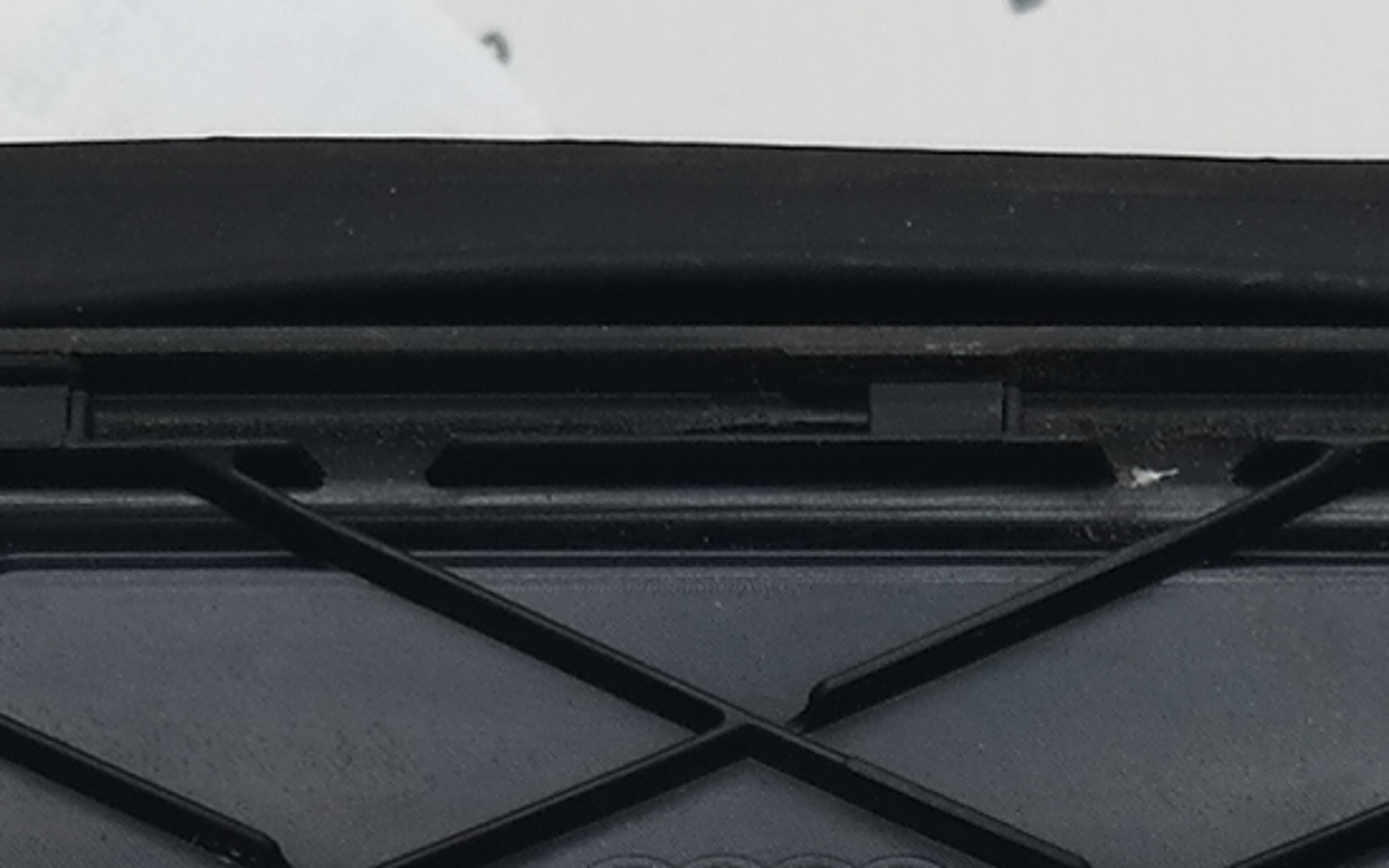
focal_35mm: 195
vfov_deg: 6.7
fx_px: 7381
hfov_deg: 10.7
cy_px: 1184
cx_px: 921
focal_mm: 18
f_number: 3.5
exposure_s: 1/80
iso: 100
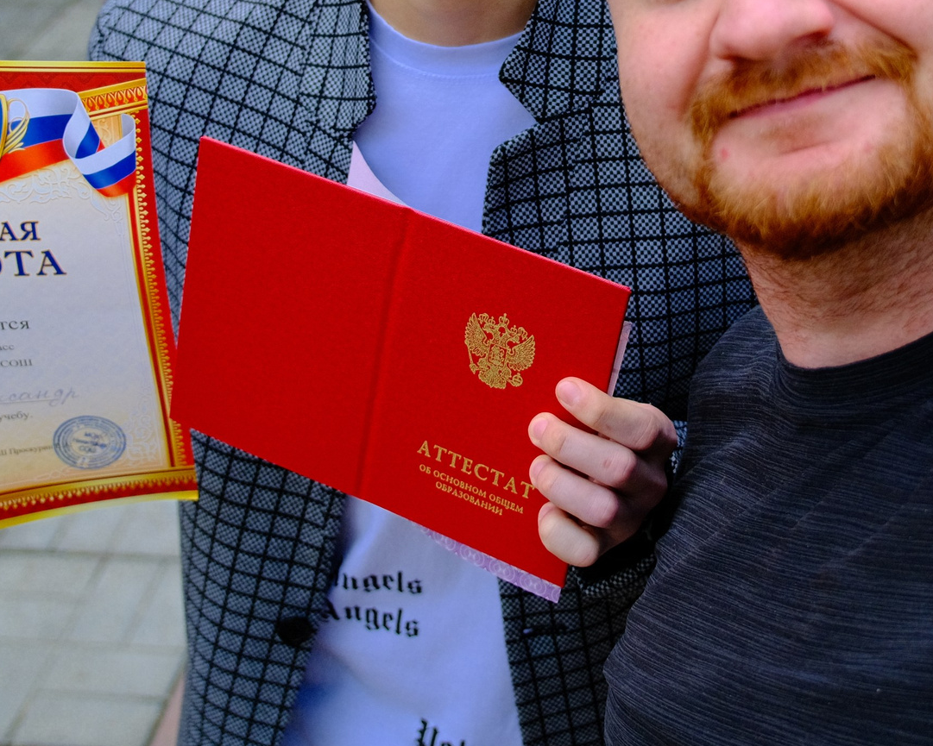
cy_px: 127
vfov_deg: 24.9
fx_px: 1657
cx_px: 572
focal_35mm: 60
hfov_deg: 31.3
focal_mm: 18
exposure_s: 1/2500
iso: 640
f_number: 2.8
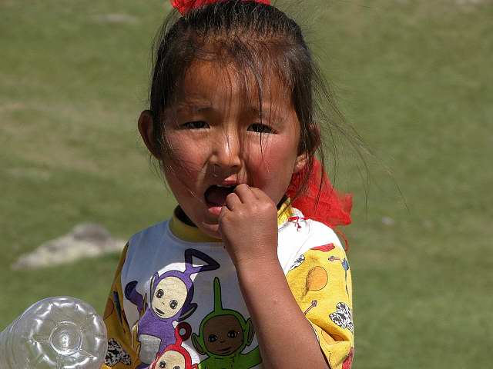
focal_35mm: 266
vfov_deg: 5.6
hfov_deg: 7.4
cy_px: 184
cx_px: 246
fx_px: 3788
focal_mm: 67.7
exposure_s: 1/1000
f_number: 6.6
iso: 200
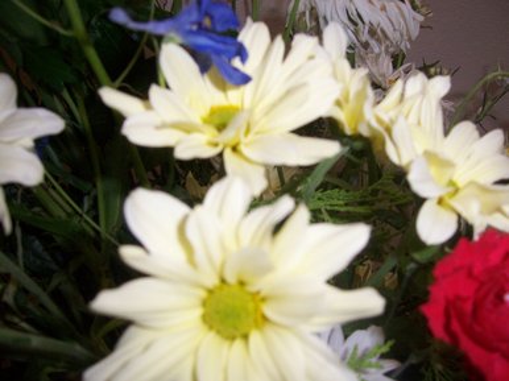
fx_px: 529
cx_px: 254
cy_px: 190
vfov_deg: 39.6
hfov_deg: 51.4
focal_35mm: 36
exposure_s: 1/60
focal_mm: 6
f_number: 3
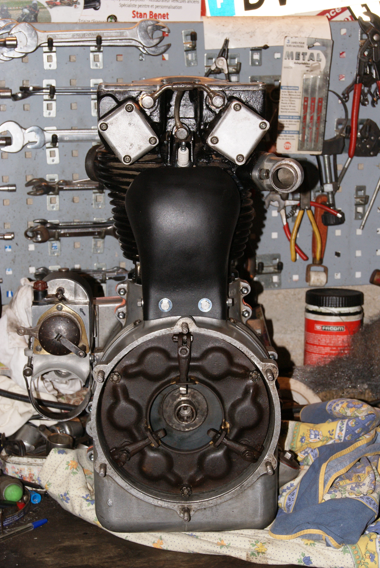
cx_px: 194
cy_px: 289
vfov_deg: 24.0
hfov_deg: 16.2
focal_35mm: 85
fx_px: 1334
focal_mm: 55
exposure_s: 1/80
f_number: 8
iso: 200
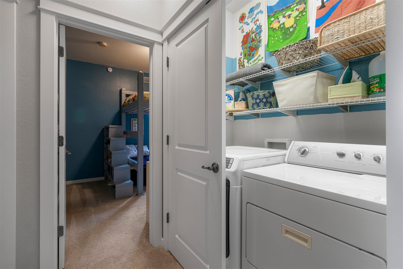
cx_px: 202
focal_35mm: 16
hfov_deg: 96.7
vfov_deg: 73.7
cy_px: 134
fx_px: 179
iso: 2000
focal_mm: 16
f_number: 8
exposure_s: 1/40
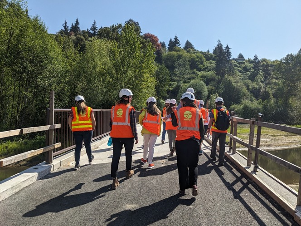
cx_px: 150
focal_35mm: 27
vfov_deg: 51.4
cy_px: 113
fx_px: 235
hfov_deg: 65.3
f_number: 1.73
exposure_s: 1/3356
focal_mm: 4.38
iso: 55
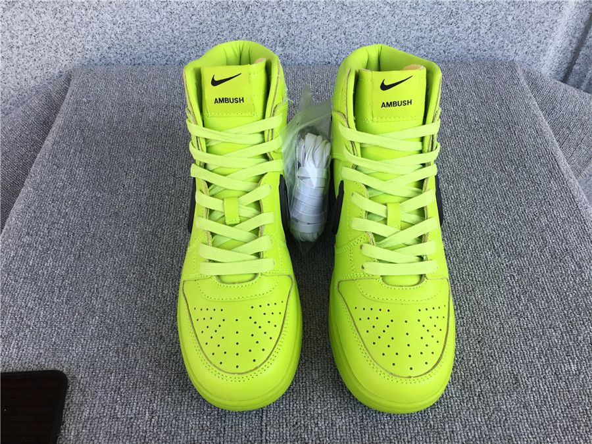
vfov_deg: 45.4
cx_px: 296
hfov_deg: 58.4
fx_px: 530
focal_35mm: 31
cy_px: 222
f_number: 2.4
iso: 25
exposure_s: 1/218
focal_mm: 3.3
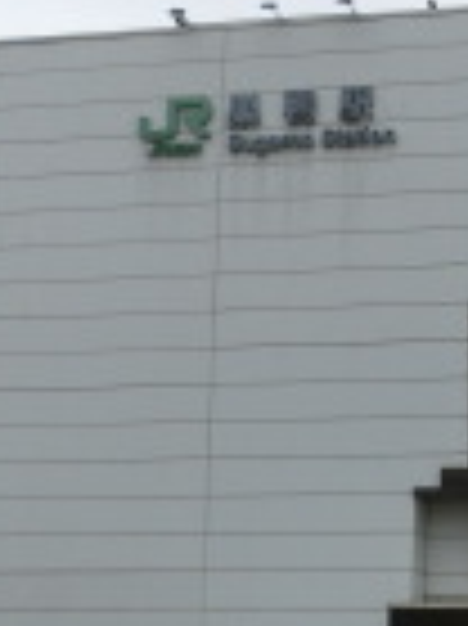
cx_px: 585
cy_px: 540
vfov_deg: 16.9
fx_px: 2076
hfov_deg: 12.5
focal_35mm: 115
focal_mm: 4.5
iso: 80
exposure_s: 1/200
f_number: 3.5
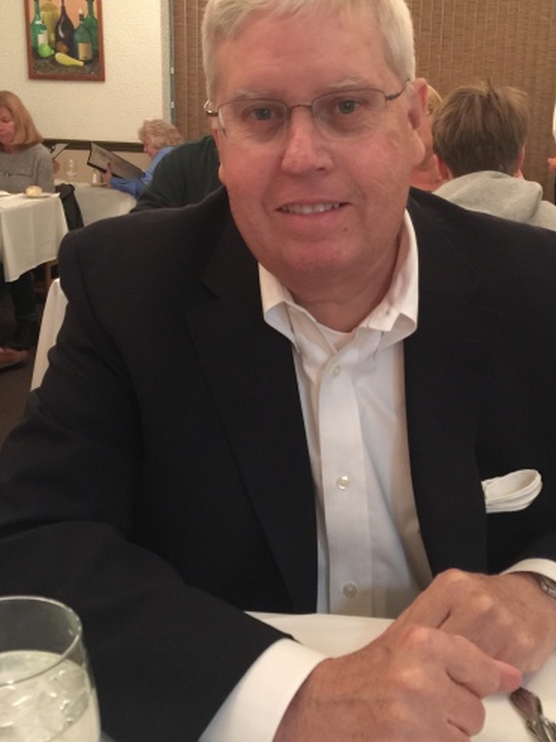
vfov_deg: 45.7
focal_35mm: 41
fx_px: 878
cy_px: 328
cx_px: 338
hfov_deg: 35.0
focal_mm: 4.15
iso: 125
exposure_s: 1/4
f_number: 2.2
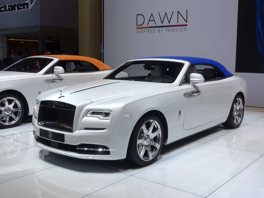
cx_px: 132
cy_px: 99
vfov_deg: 32.9
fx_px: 336
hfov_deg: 42.9
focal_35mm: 44
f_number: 2.8
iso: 80
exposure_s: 1/400
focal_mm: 9
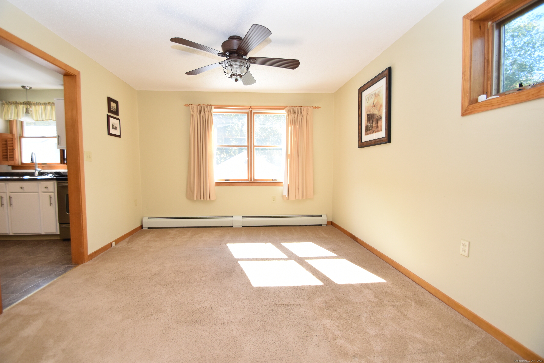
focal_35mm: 15
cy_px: 182
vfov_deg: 77.3
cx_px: 272
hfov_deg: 100.4
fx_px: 227
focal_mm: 10
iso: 400
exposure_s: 1/125
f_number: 5.6
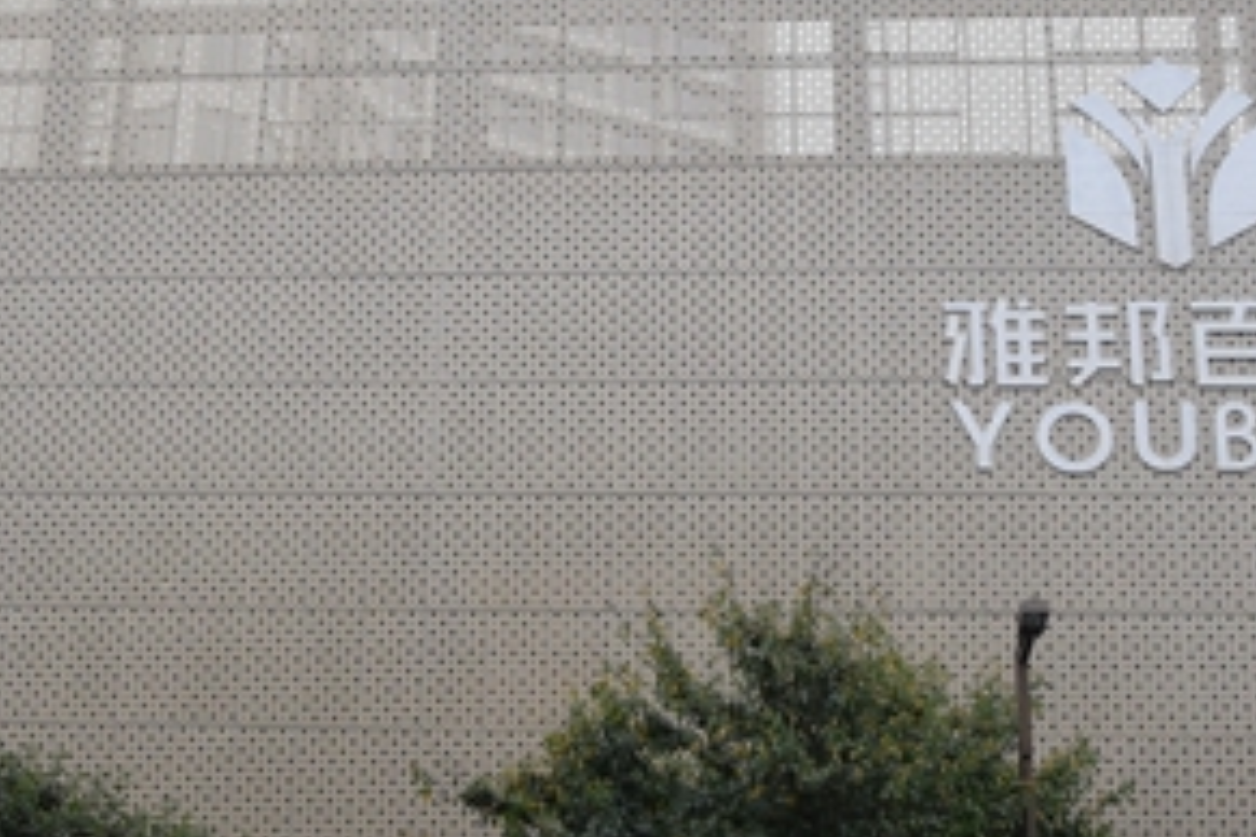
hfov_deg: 30.8
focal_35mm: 65
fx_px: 2269
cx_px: 458
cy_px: 483
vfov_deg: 20.9
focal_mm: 21
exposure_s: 1/500
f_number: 11
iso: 1600
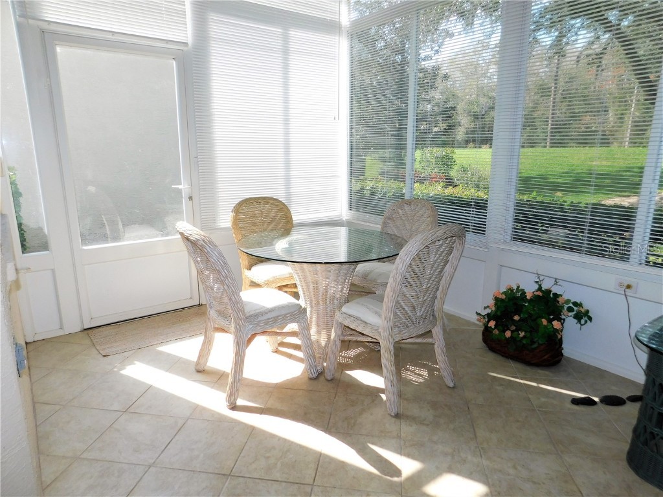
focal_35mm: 23
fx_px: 441
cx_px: 332
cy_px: 248
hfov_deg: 73.9
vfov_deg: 58.9
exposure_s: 1/400
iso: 125
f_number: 3
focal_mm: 4
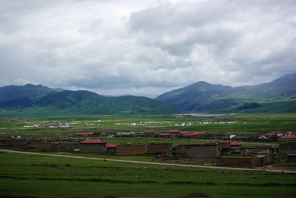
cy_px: 99
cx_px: 148
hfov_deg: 23.4
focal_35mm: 87
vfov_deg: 15.7
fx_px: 716
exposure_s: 1/1000
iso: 200
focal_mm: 57.5
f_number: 5.6
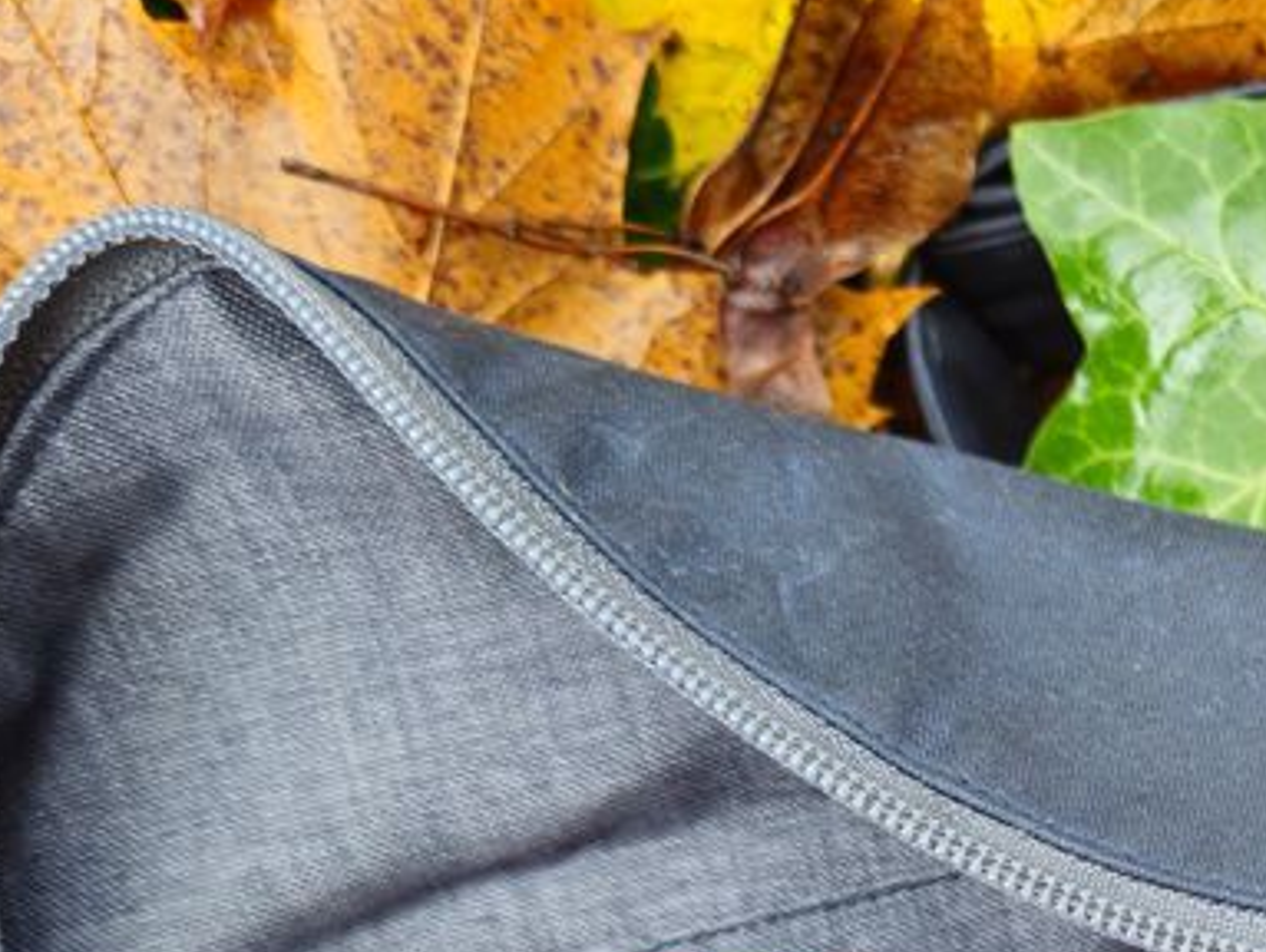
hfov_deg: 24.9
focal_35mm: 72
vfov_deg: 19.2
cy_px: 1160
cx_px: 1431
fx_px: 2636
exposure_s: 1/50
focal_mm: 5.4
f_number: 1.8
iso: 125
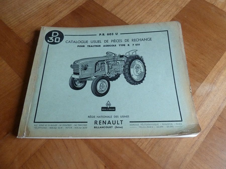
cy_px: 84
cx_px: 113
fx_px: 163
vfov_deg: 54.9
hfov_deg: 69.4
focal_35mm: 25
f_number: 3.3
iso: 400
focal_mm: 4.1
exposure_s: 1/10
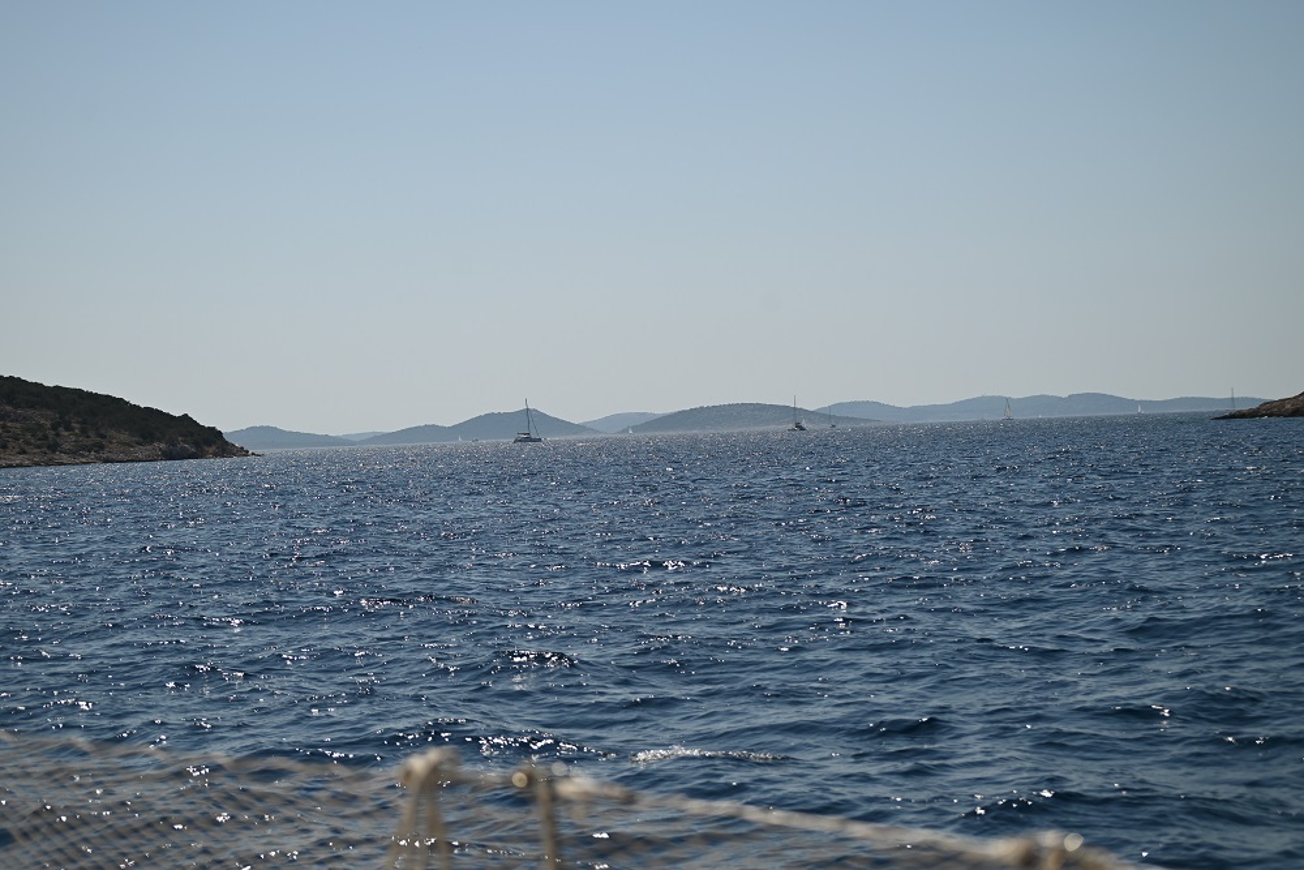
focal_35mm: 70
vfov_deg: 19.5
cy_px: 435
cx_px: 652
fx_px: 2536
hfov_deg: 28.8
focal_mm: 70
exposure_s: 1/2500
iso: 100
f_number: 4.5
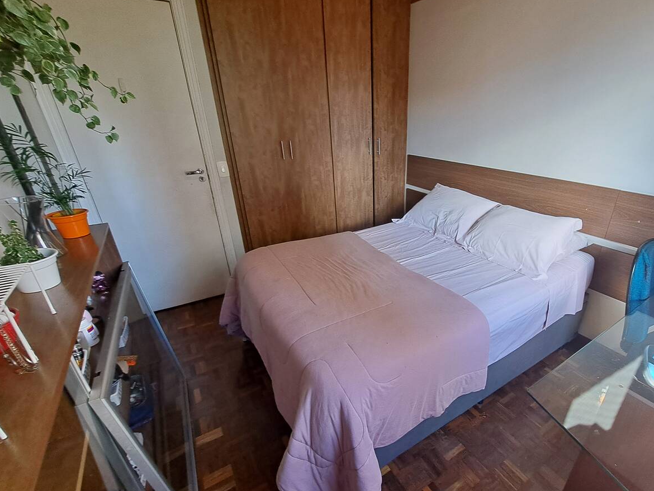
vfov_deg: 77.9
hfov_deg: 93.0
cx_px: 400
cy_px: 269
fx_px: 302
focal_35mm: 16
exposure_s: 1/40
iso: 50
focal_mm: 1.74
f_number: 2.2
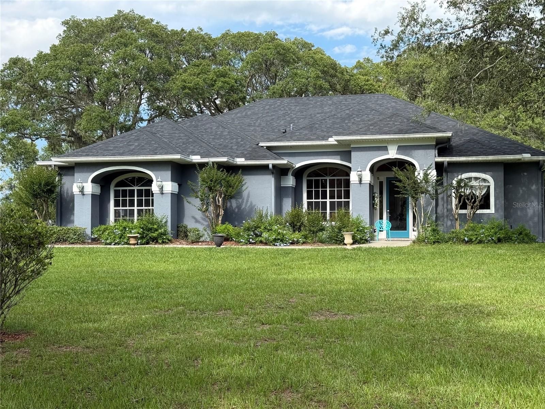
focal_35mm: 48
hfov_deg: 39.7
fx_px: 756
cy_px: 204
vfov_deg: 30.3
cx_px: 272
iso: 80
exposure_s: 1/1678
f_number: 1.78
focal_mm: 6.76
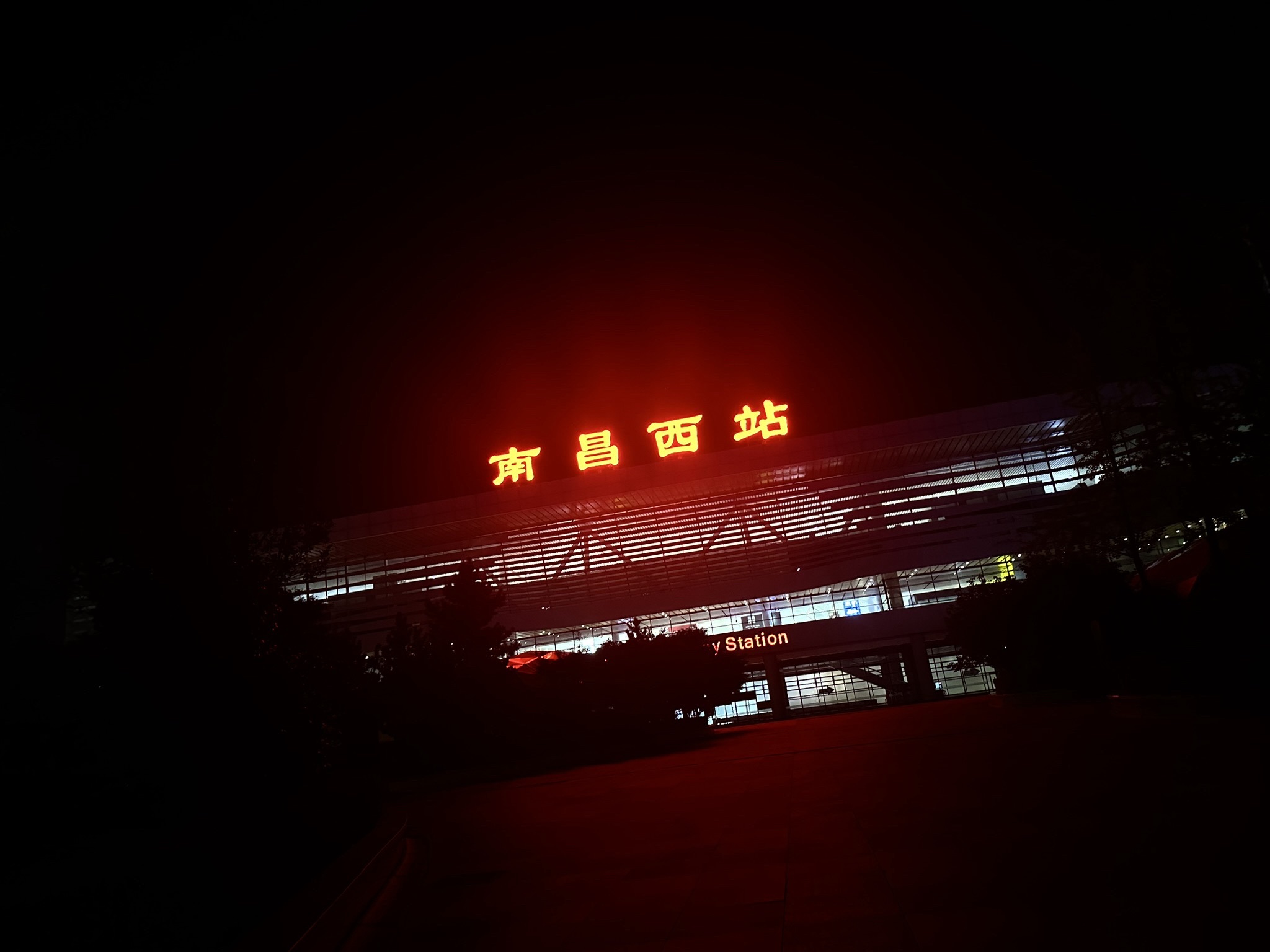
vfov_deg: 56.8
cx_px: 635
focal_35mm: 24
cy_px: 476
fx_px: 881
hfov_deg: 71.6
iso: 500
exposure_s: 1/50
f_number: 1.78
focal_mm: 6.86
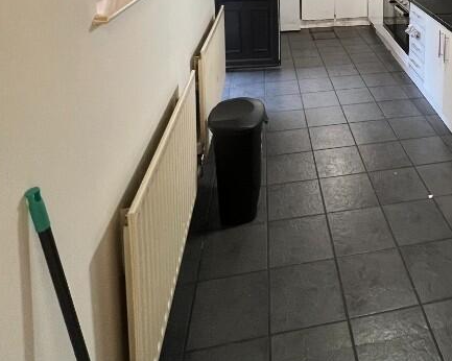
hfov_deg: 54.9
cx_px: 359
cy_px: -29
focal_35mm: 30
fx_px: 401
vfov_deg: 40.1
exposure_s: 1/50
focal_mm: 1.57
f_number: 1.8
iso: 160
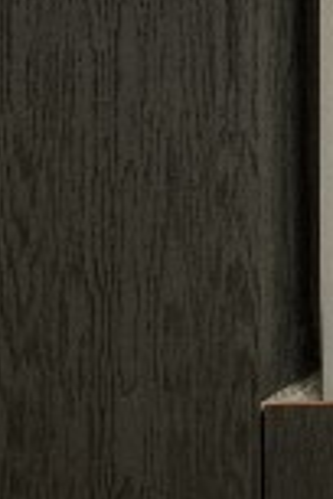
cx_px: 196
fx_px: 3136
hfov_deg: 6.1
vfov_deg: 8.5
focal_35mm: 226
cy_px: -590
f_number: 5
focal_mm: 45
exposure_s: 1/25
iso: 100
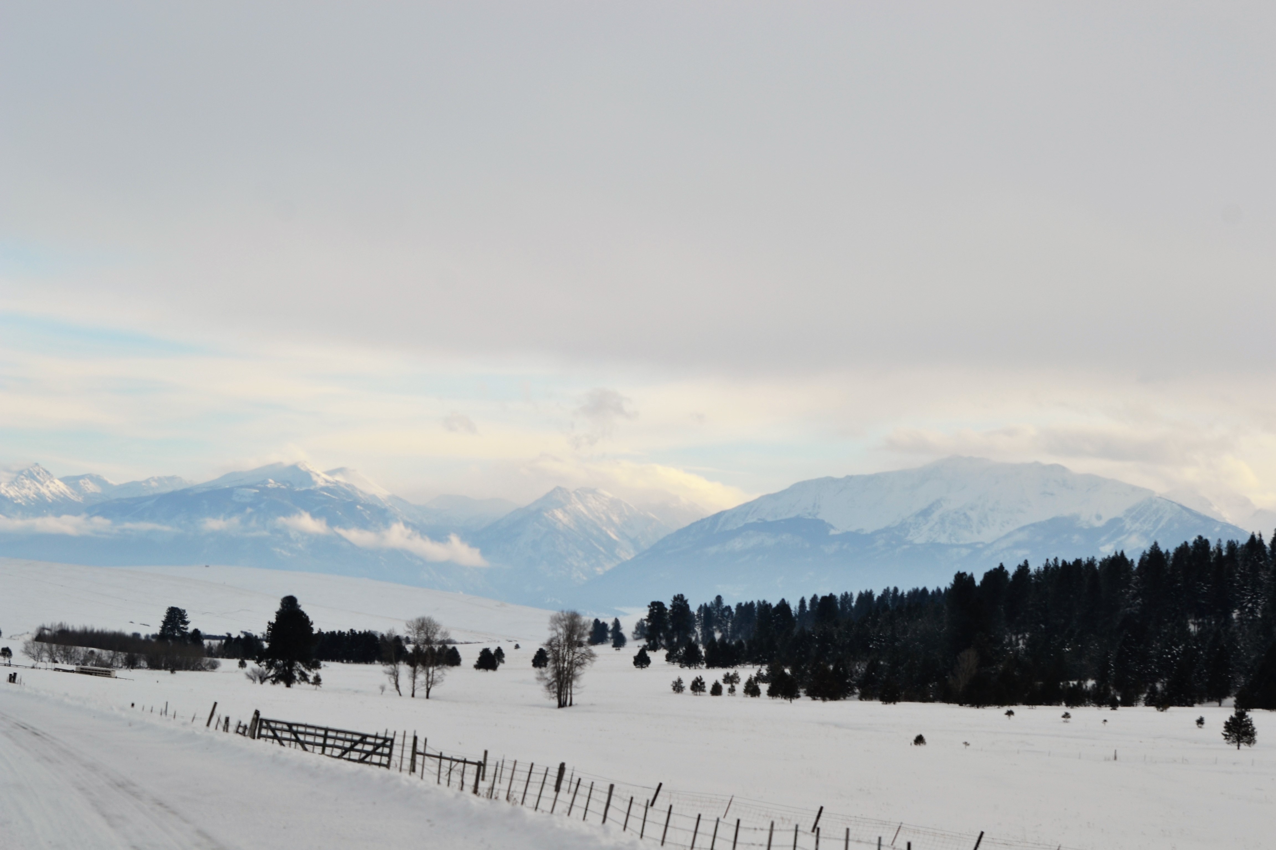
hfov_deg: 19.5
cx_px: 638
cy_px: 425
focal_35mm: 105
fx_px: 3721
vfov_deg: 13.0
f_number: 8
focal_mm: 70
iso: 100
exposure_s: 1/250
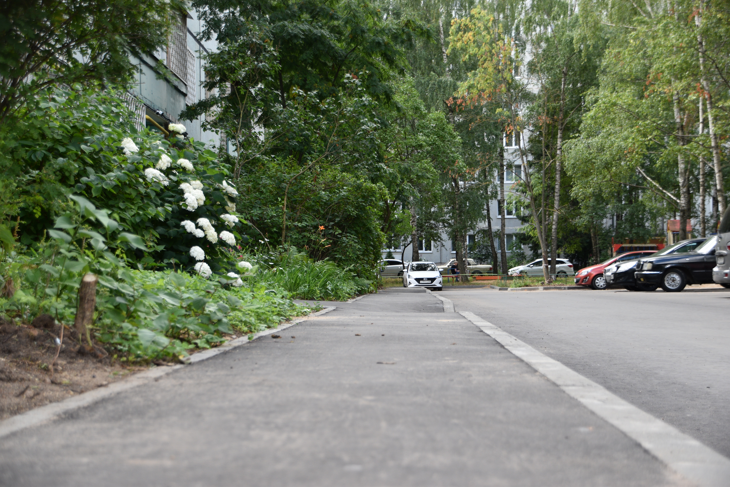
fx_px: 1399
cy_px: 244
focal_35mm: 69
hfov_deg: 29.2
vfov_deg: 19.7
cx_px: 365
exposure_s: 1/250
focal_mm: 46
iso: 250
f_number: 5.6
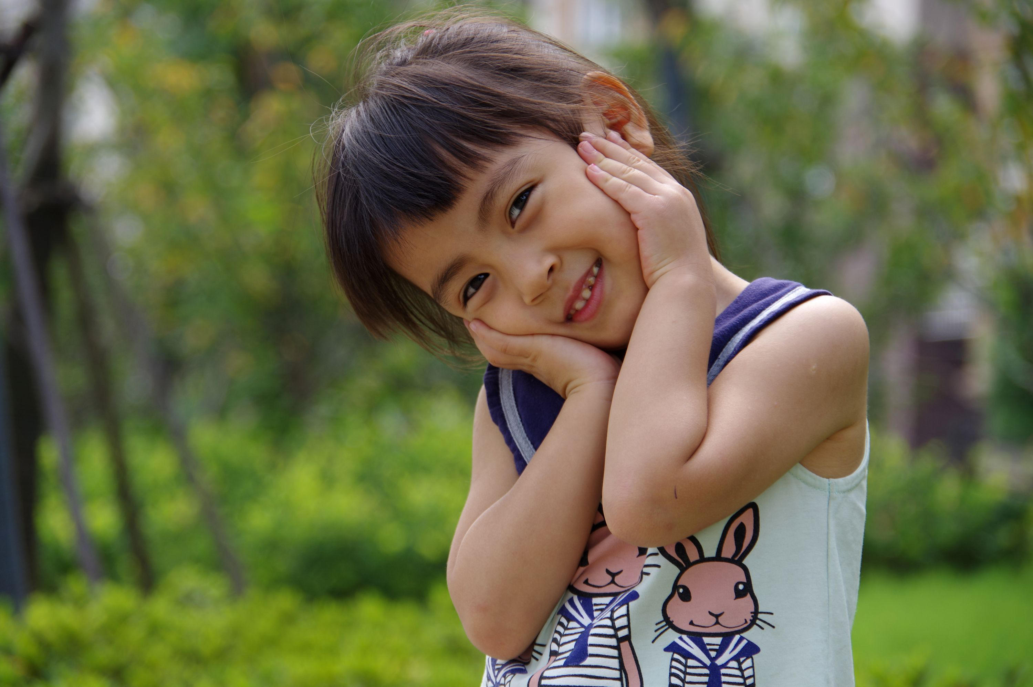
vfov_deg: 9.1
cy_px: 344
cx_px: 516
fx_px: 4301
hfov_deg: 13.7
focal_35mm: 150
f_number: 5.6
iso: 100
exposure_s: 1/125
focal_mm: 100
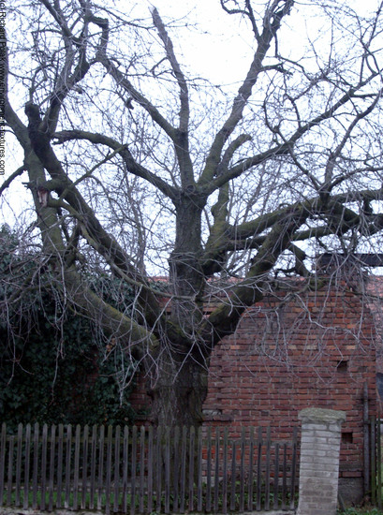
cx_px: 192
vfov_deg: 22.6
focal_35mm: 87
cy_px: 258
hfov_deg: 16.9
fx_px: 1290
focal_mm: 17.7
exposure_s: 1/50
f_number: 4.2
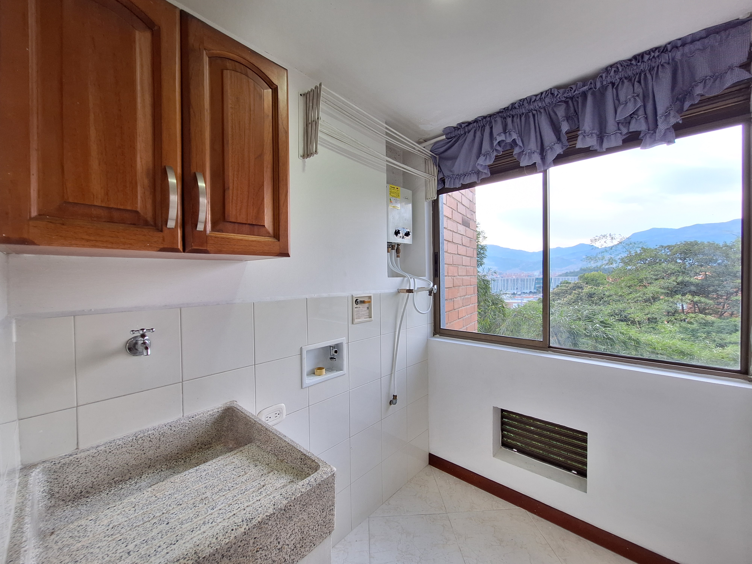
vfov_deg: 89.9
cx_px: 376
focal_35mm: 13
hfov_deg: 106.2
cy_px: 282
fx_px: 282
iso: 64
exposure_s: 1/60
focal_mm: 1.74
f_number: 2.2
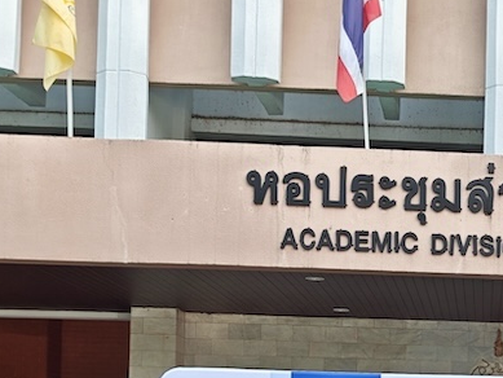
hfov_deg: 20.6
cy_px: 438
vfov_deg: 15.9
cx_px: 578
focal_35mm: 90
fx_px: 1308
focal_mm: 6.55
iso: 50
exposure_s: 1/630
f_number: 1.62
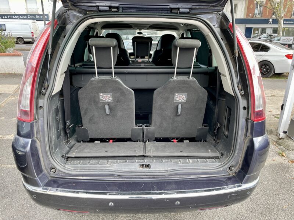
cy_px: 110
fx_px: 221
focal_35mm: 26
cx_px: 147
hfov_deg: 67.3
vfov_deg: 53.1
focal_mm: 4.2
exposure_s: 1/121
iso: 40
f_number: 1.6
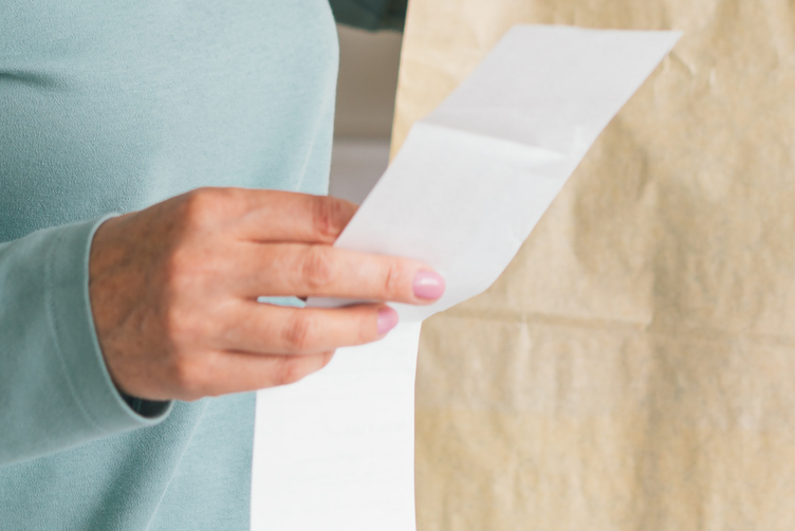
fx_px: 3424
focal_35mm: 155
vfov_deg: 8.7
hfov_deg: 13.2
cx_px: 542
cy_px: -201
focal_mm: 55
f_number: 2.8
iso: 125
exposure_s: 1/100
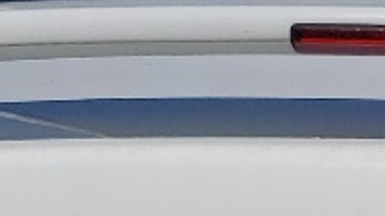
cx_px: 637
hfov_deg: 9.2
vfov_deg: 5.2
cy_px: 521
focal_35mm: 227
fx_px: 2315
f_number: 1.5
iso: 51
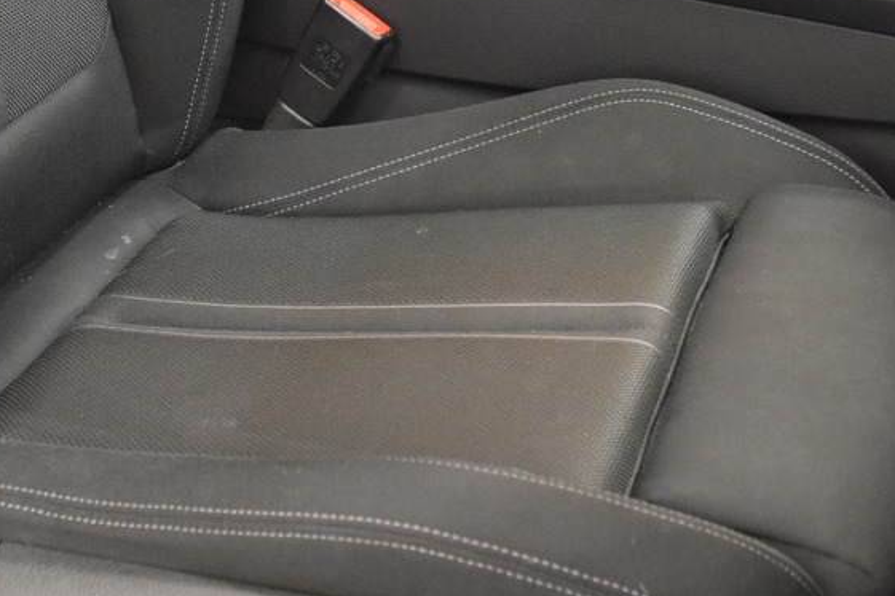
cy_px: 46
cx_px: 252
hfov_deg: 25.8
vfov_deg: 17.2
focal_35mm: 78
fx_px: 1939
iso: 3200
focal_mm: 18
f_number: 3.5
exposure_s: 1/60
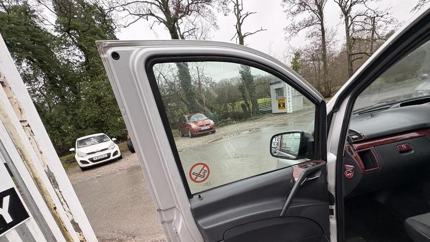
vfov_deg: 61.9
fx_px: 194
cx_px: 230
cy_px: 167
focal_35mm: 17
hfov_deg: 95.8
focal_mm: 2.22
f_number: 2.2
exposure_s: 1/60
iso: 400
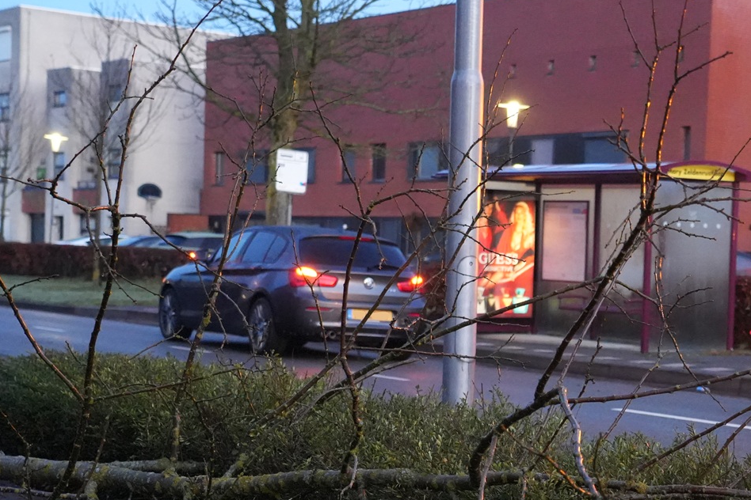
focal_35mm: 81
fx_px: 1690
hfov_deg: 24.6
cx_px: 620
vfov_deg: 16.7
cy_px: 422
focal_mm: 40
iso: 12800
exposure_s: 1/80
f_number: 4
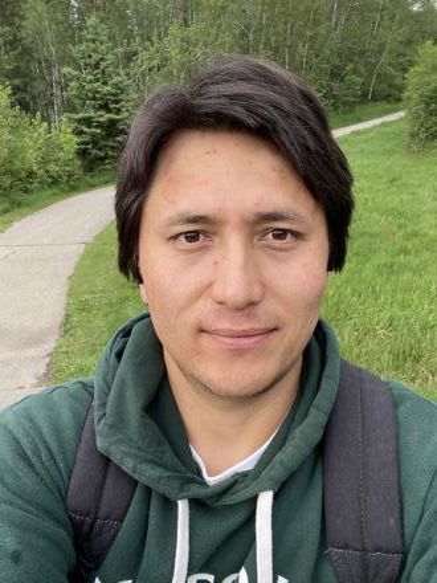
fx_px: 505
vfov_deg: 60.0
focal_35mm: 30
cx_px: 218
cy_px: 292
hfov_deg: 46.8
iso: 40
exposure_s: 1/122
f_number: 2.2
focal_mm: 2.71
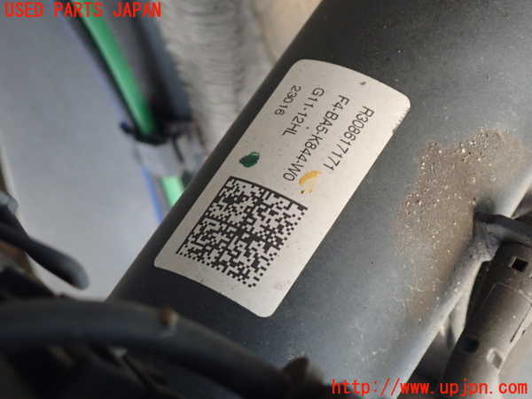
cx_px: 266
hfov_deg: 20.9
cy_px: 200
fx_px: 1445
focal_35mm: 94
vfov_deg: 15.7
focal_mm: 16.79
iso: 800
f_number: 4.7
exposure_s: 1/30
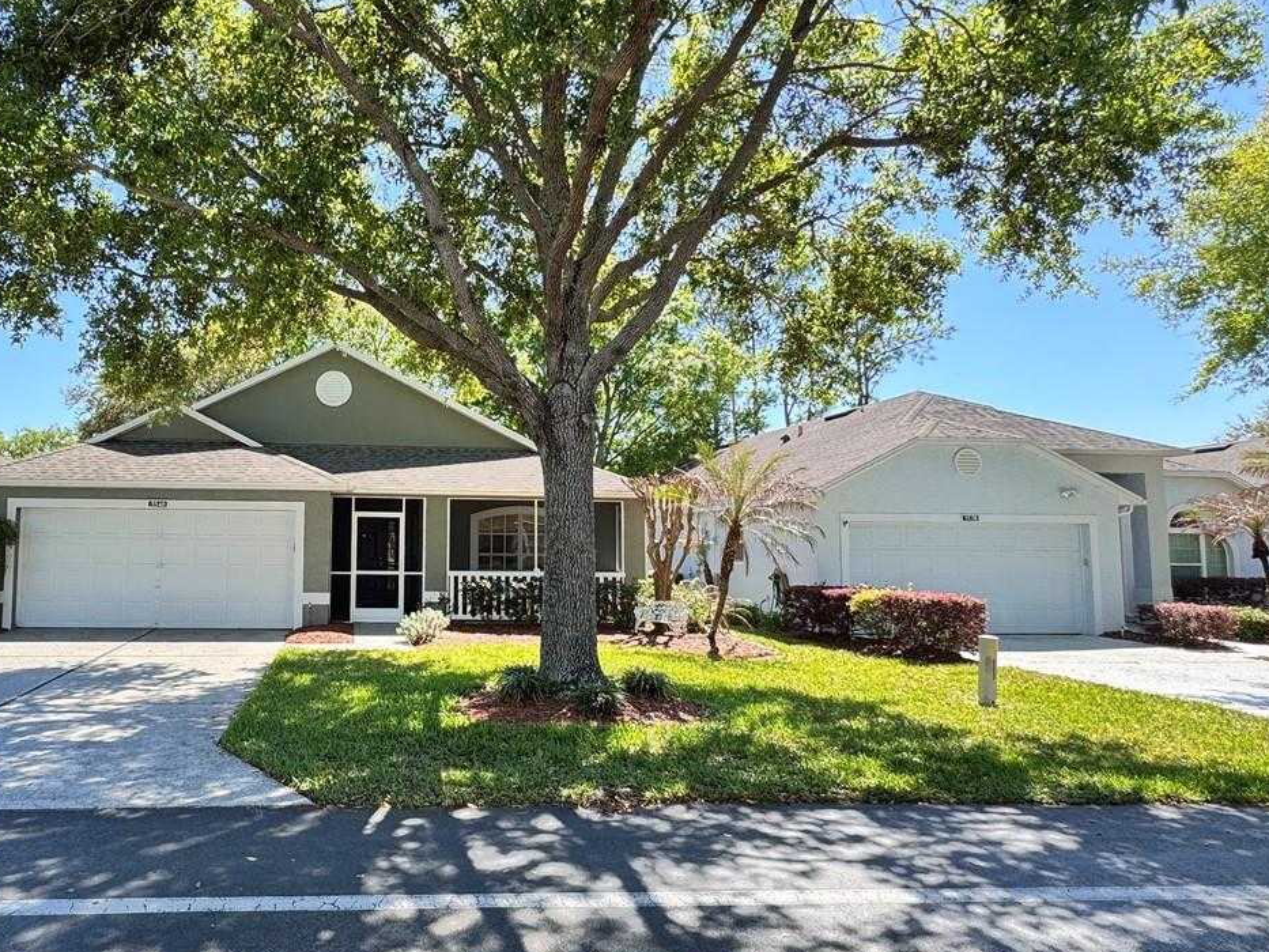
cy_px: 481
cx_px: 416
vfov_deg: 56.8
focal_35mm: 24
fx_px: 880
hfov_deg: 69.4
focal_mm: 2.22
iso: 40
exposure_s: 1/320
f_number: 2.2
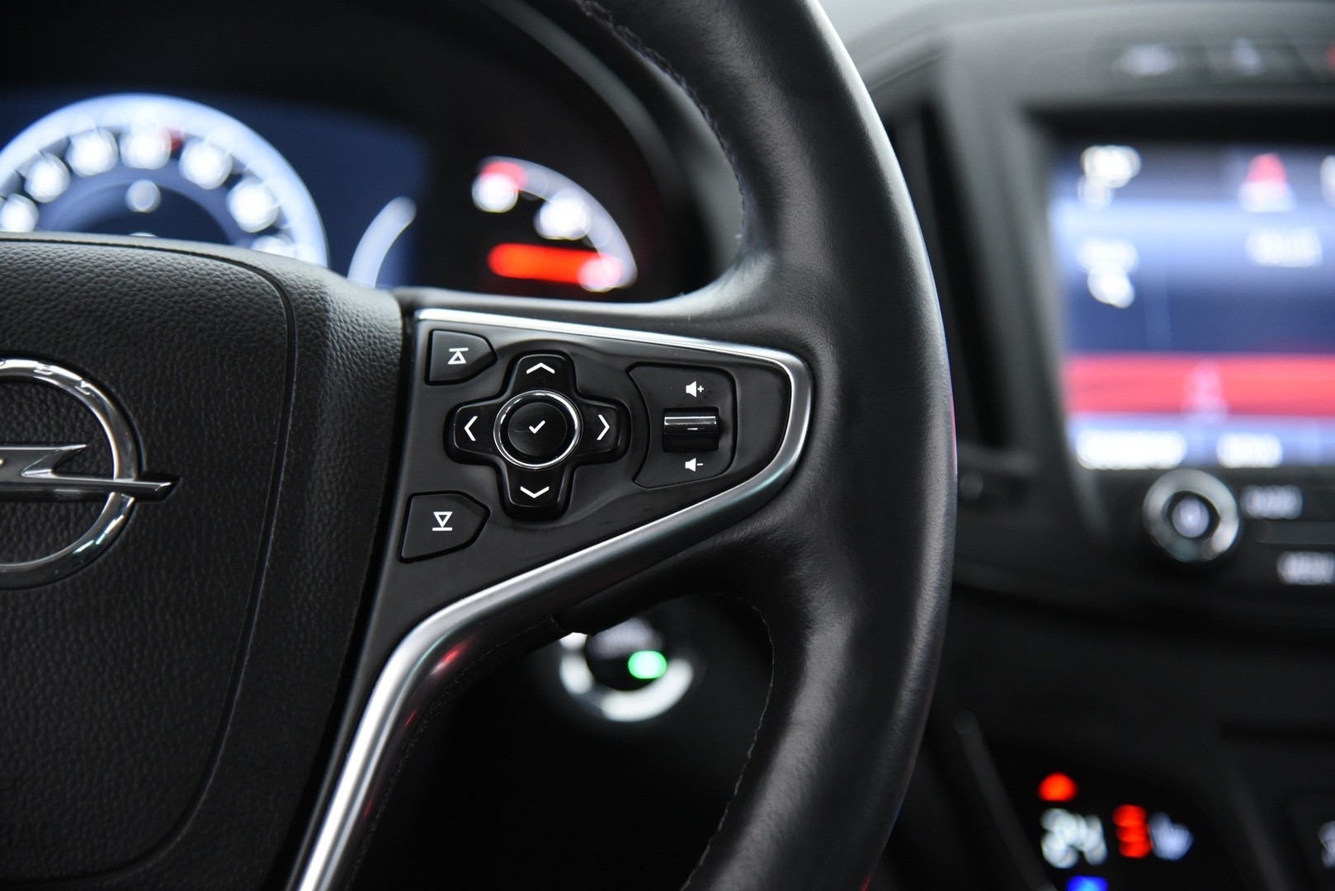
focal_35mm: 82
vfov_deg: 16.7
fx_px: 3042
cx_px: 668
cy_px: 446
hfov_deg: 24.8
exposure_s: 1/20
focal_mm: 82
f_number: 4
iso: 4000
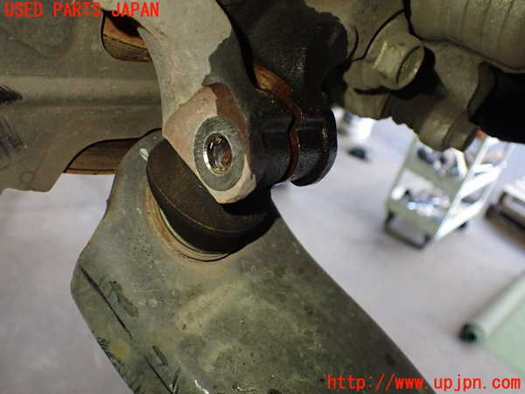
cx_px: 262
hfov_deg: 60.0
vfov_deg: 46.8
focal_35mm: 30
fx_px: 455
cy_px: 197
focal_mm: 5.4
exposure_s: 1/125
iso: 640
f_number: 2.3
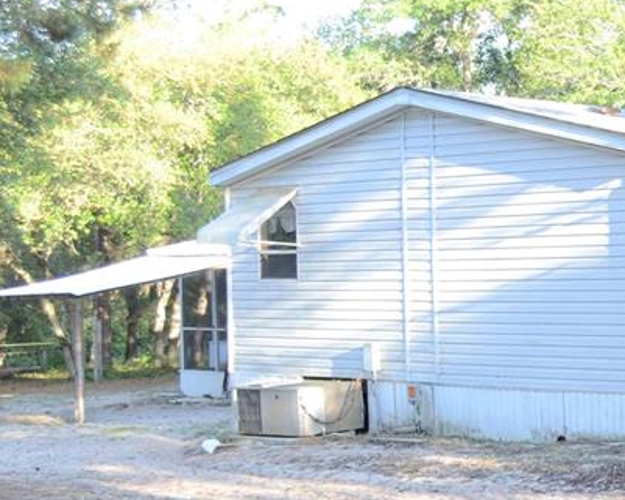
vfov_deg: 17.8
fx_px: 1591
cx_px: 795
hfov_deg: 20.5
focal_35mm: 86
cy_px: 333
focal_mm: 24
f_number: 5.6
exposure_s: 1/125
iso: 400
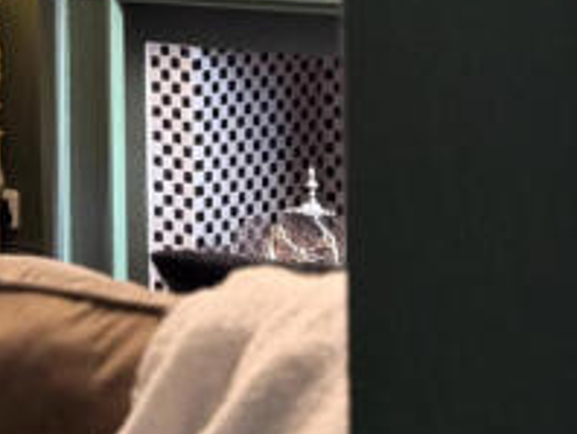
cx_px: -252
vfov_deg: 10.4
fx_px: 2353
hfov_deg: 13.3
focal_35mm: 141
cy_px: -80
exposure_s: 1/33
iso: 500
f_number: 1.78
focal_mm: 6.76
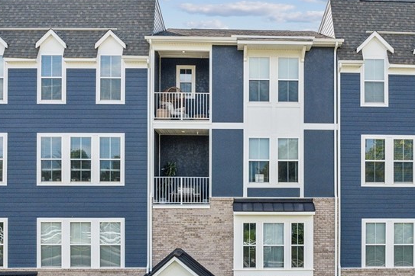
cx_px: 248
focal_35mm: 44
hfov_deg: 44.3
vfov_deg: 30.1
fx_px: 507
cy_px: 197
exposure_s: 1/2000
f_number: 2.8
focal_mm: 8.4
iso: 100
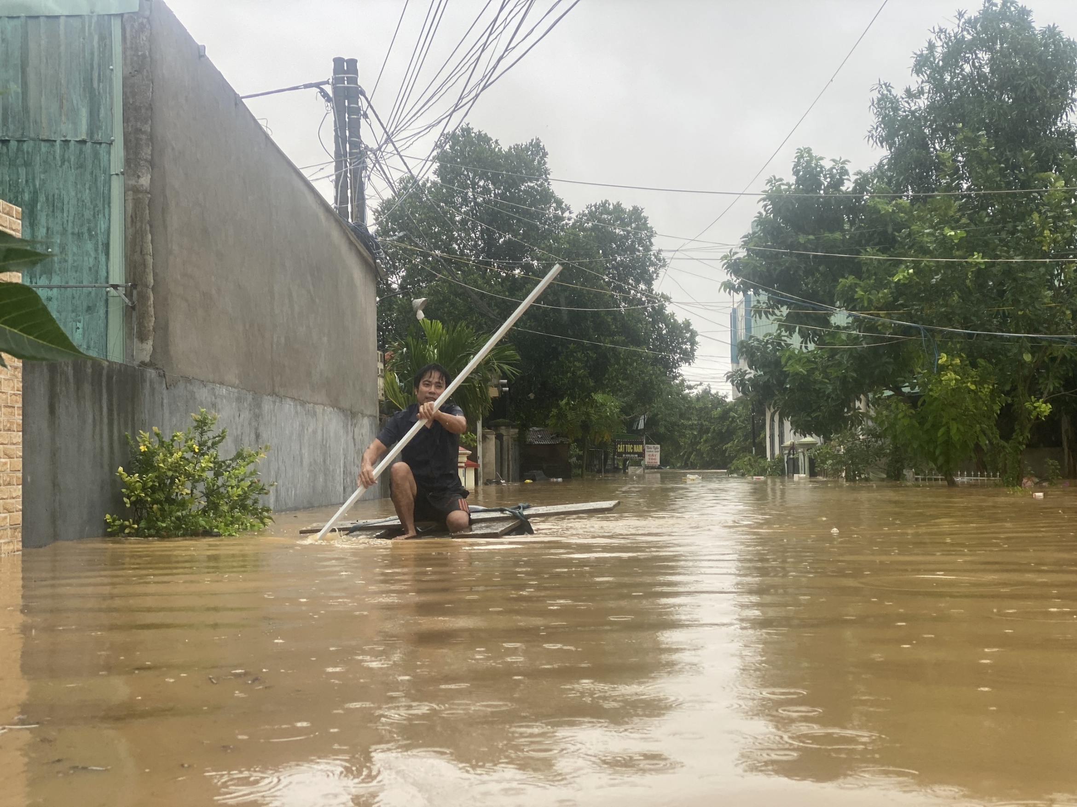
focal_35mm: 52
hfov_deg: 36.8
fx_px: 1618
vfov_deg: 28.0
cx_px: 538
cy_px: 404
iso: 25
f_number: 2
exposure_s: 1/122
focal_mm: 6
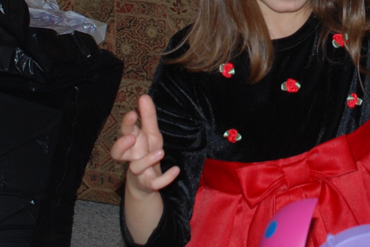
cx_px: 346
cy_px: -102
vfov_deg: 7.5
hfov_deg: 11.3
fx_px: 1862
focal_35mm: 181
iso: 200
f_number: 5.6
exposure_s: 1/60
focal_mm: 31
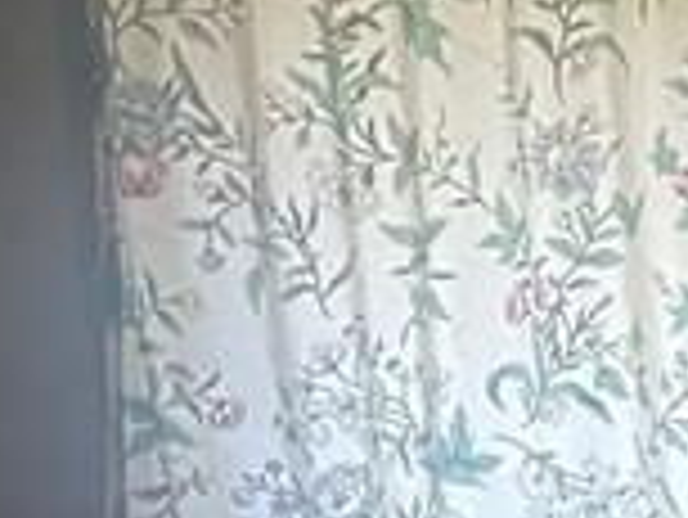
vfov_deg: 8.2
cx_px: 2136
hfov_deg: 9.2
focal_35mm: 167
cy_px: 1216
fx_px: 3322
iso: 640
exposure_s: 1/30
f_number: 1.6
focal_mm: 5.1
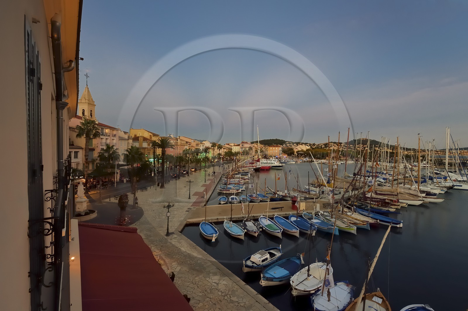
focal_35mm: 16
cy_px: 156
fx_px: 208
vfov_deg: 73.6
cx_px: 234
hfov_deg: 96.8
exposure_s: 1/80
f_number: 6.3
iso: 1600
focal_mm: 16
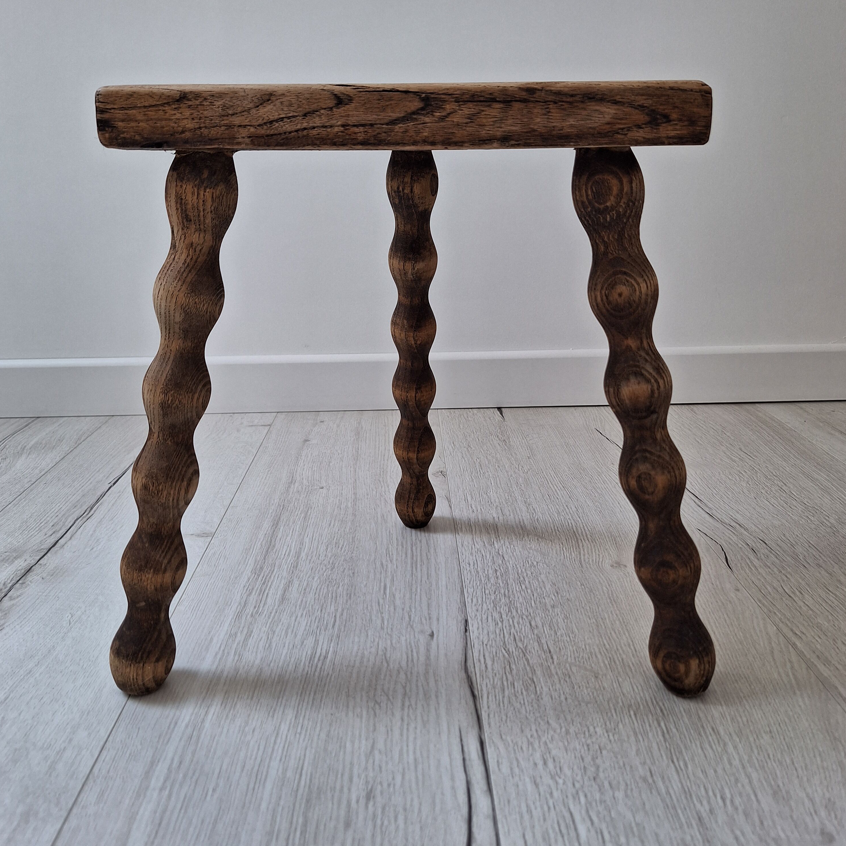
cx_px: 422
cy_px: 406
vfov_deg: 57.3
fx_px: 774
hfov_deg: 57.3
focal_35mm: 28
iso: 80
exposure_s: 1/50
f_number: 1.8
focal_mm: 5.54
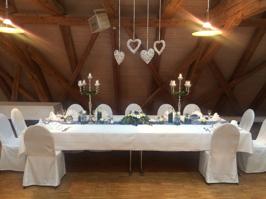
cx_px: 133
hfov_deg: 61.7
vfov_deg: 48.2
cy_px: 100
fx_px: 223
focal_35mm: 29
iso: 320
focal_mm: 4.15
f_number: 2.2
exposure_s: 1/25
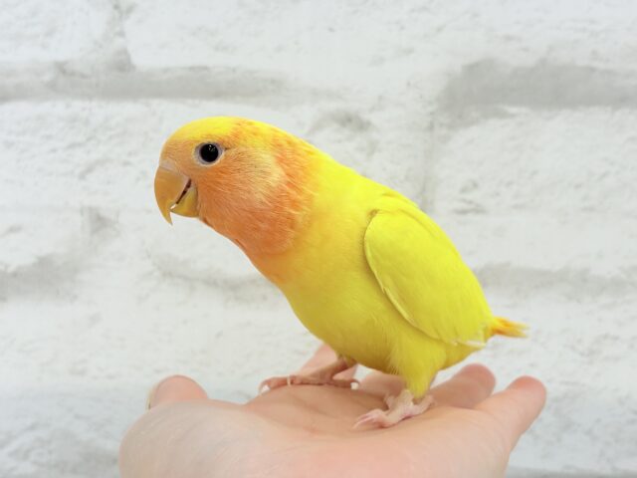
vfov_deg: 28.0
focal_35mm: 52
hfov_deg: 36.8
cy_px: 239
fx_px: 957
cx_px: 318
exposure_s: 1/50
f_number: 1.6
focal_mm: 5.96
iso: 32
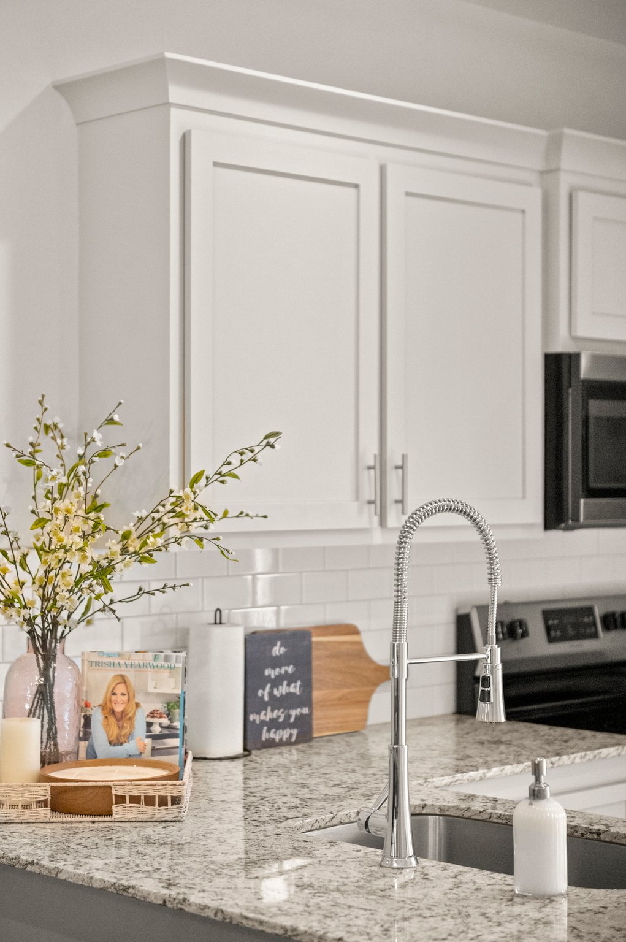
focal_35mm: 70
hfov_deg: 19.4
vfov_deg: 28.9
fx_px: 1829
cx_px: 313
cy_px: 471
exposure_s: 1/1600
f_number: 2.8
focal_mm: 70
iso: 2800
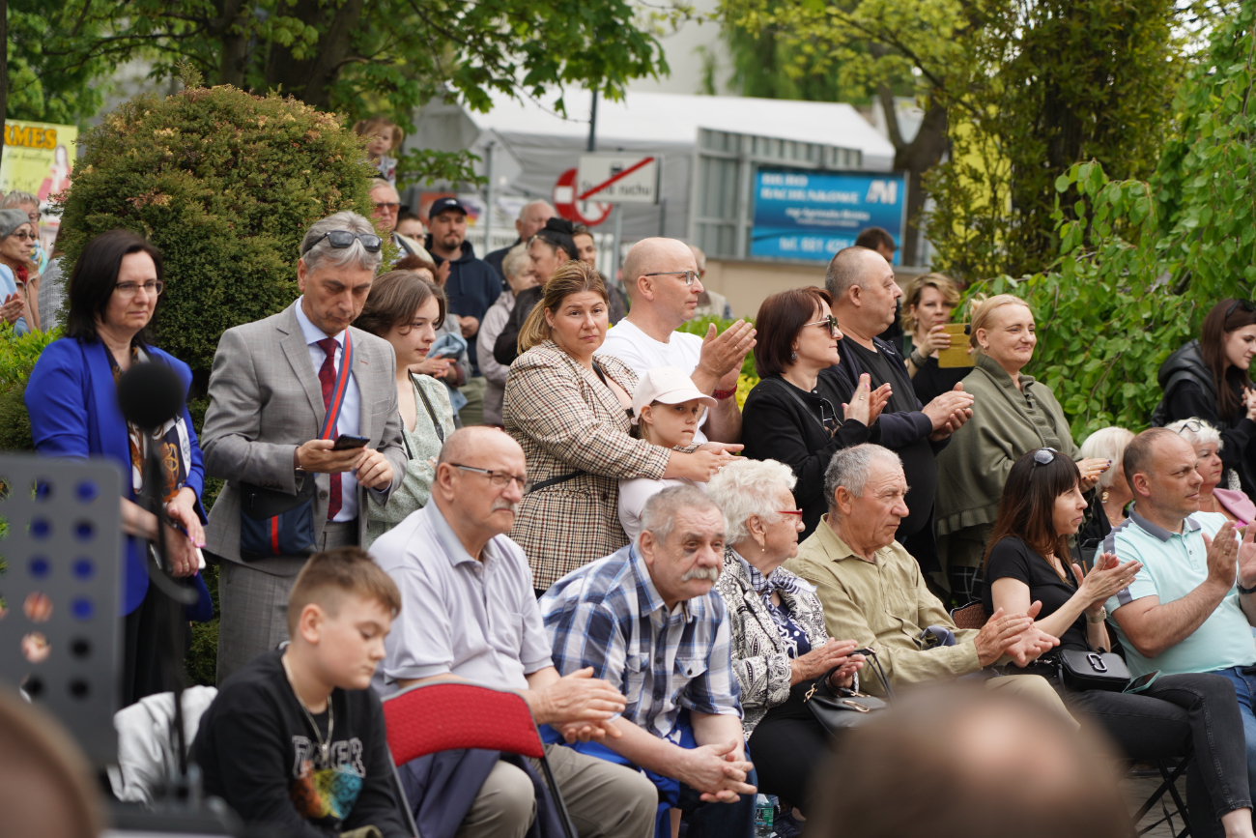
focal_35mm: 105
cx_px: 628
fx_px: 3663
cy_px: 419
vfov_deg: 13.0
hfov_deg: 19.5
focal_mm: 105
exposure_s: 1/160
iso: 160
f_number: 4
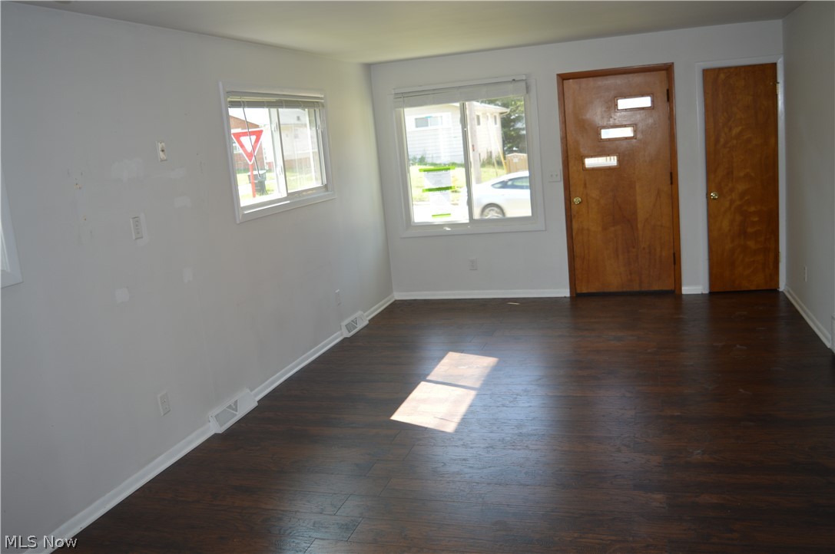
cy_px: 277
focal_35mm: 32
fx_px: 730
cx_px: 418
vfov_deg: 41.6
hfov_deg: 59.5
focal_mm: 21
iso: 200
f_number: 4
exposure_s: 1/125
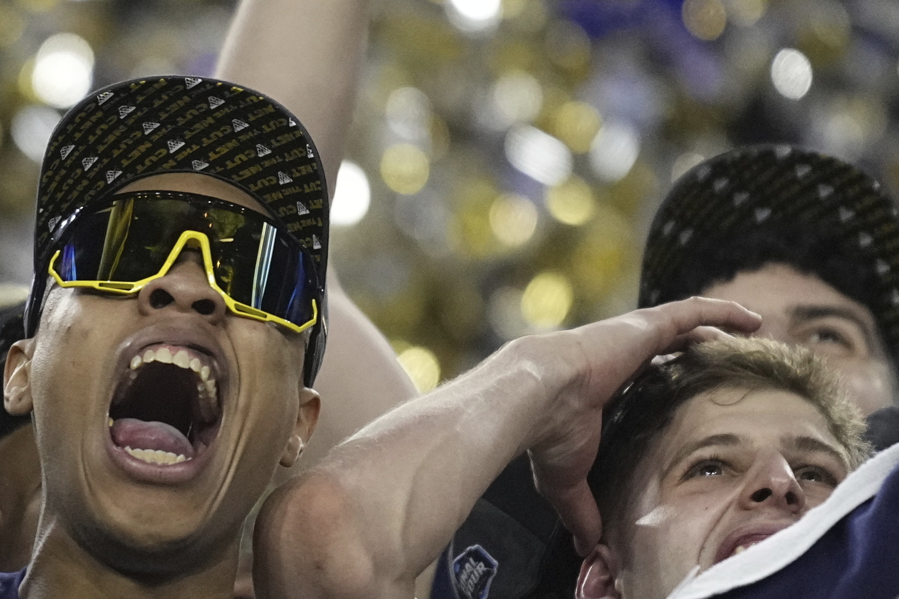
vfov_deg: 2.1
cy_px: 312
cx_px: 127
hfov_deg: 3.1
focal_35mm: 663
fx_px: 16554
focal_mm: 195
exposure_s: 1/2000
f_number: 2.8
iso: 4000
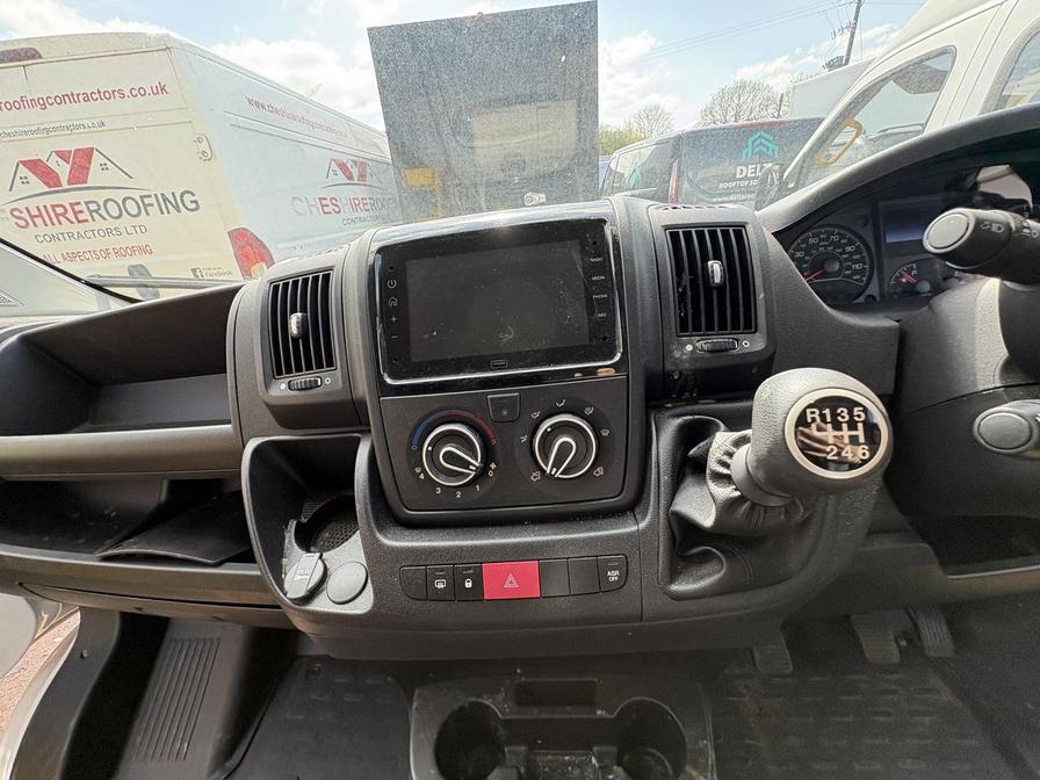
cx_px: 520
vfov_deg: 85.7
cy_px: 390
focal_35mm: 14
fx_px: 421
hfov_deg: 102.1
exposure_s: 1/133
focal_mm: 2.22
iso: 125
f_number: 2.2
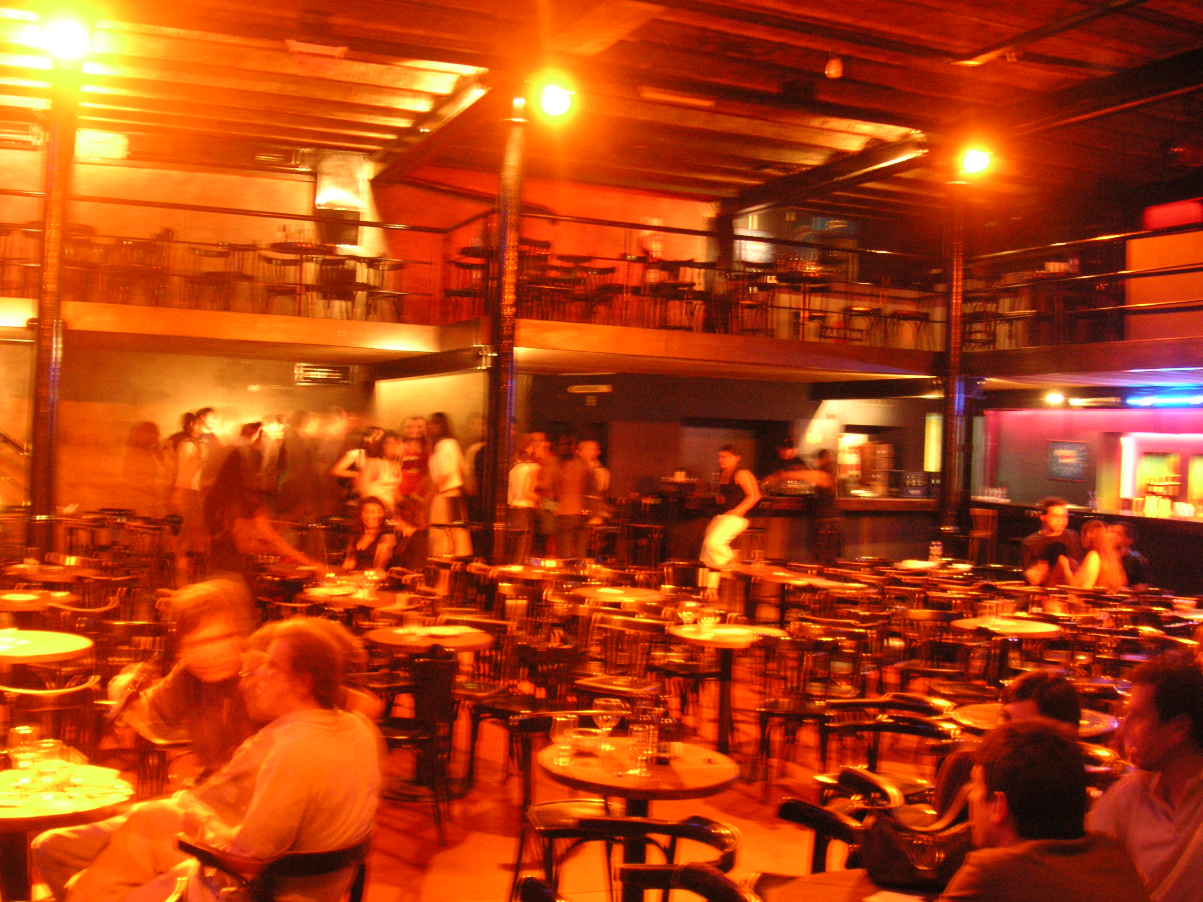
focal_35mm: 37
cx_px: 602
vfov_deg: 38.7
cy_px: 451
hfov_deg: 50.1
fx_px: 1286
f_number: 2.8
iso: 160
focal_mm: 6.1
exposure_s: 2
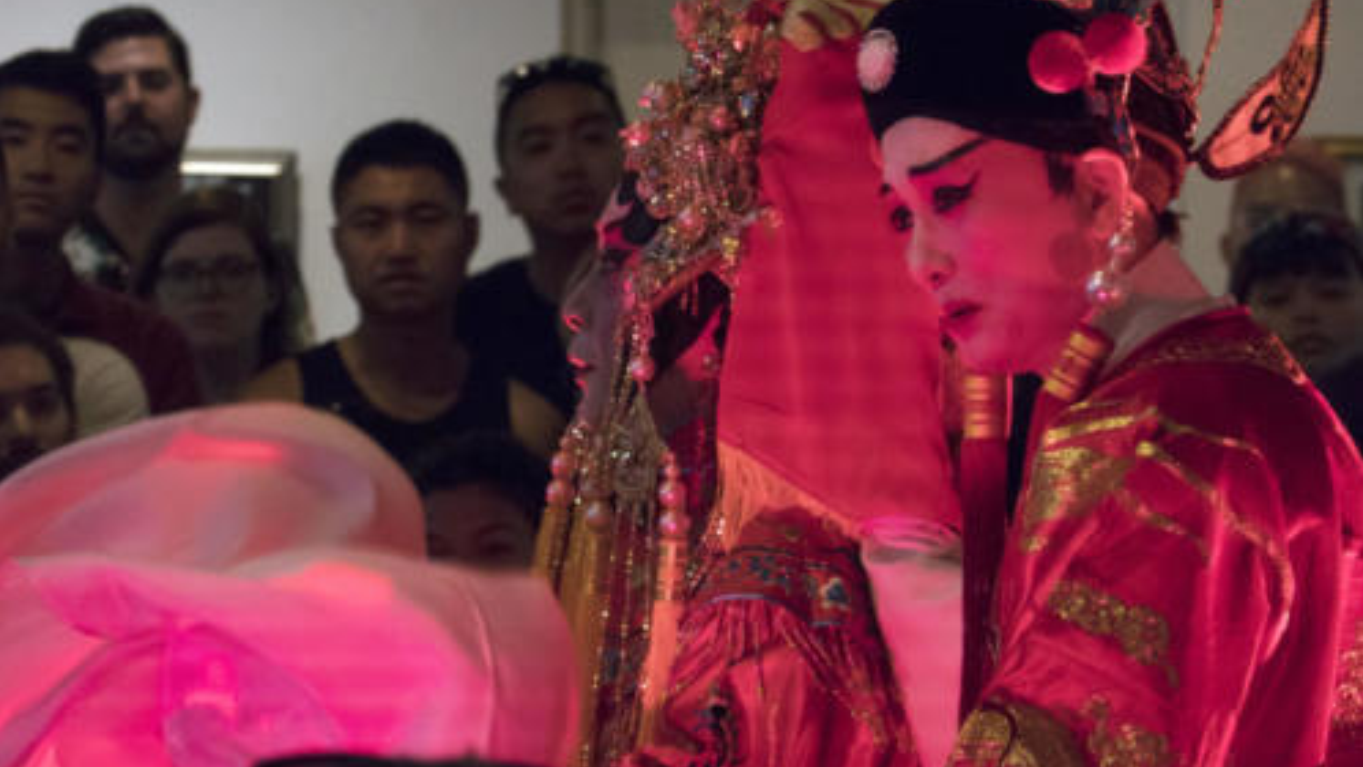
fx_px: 9504
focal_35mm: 263
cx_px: 682
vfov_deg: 4.6
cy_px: 377
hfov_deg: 8.2
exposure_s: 1/125
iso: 1600
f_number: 5.9
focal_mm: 91
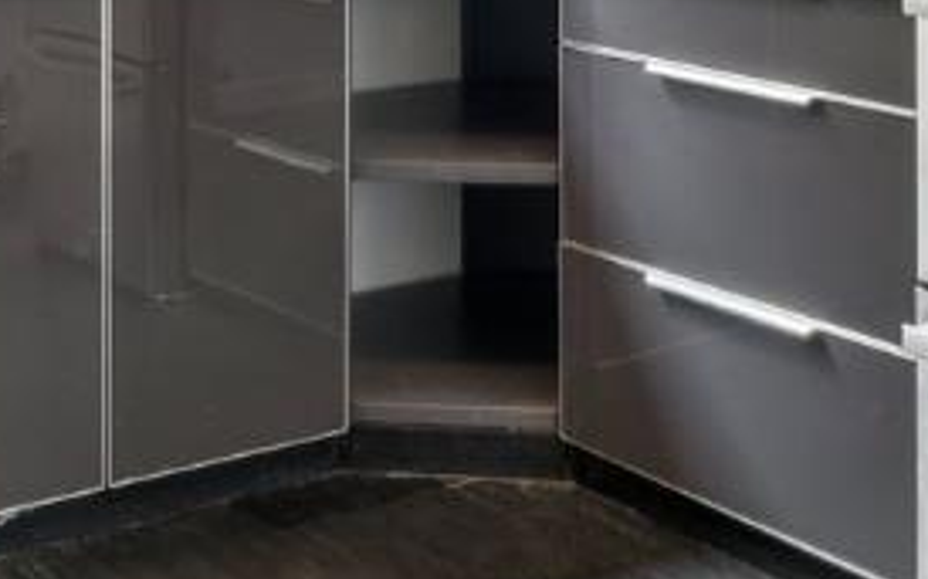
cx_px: 596
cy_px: -293
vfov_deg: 15.4
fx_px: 1972
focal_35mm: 78
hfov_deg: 26.4
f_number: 8
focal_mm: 14
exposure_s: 1/50
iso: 640
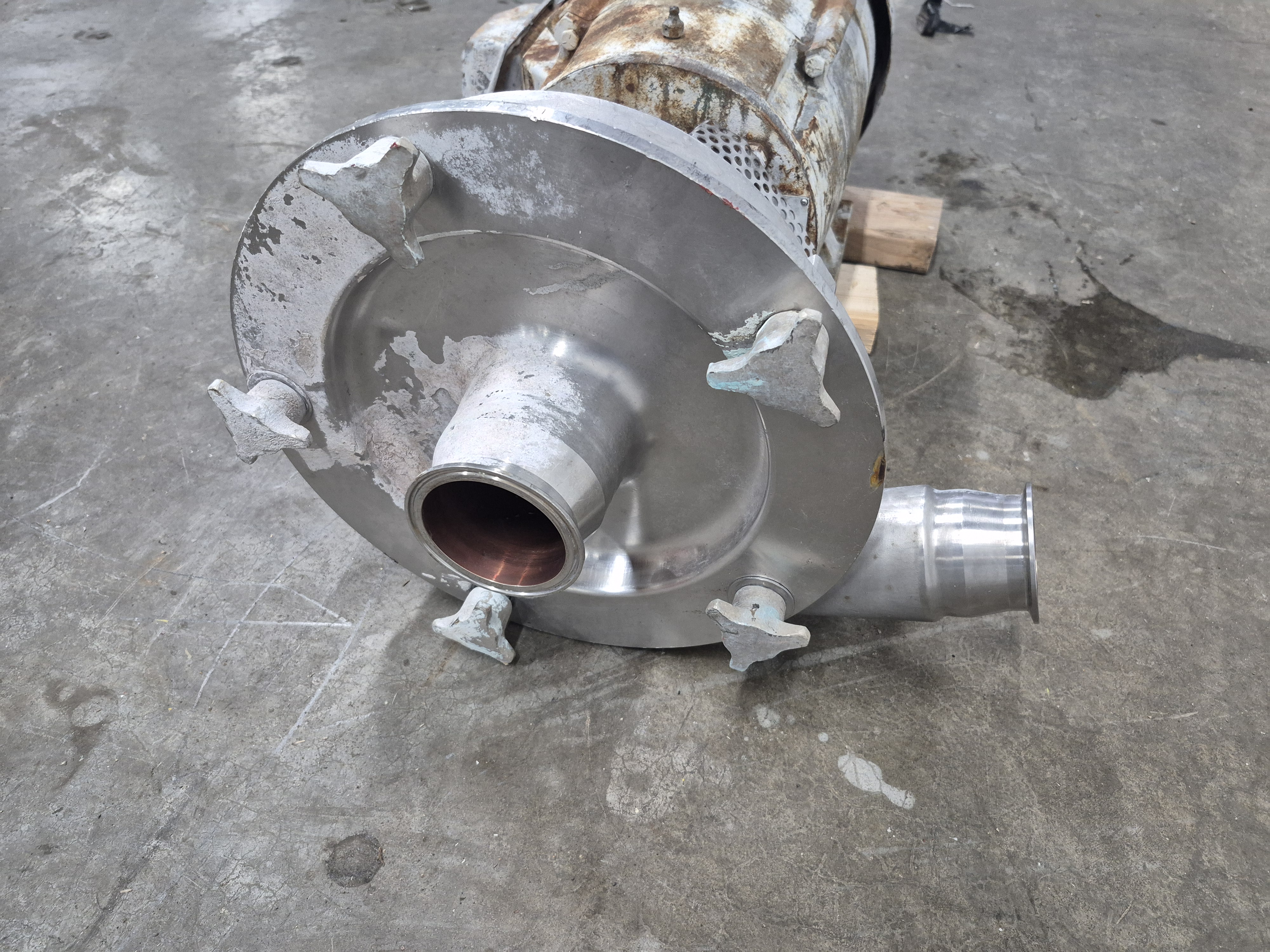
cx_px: 635
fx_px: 844
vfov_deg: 58.9
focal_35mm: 23
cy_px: 476
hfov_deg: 73.9
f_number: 1.8
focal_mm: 5.4
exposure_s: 1/120
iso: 640
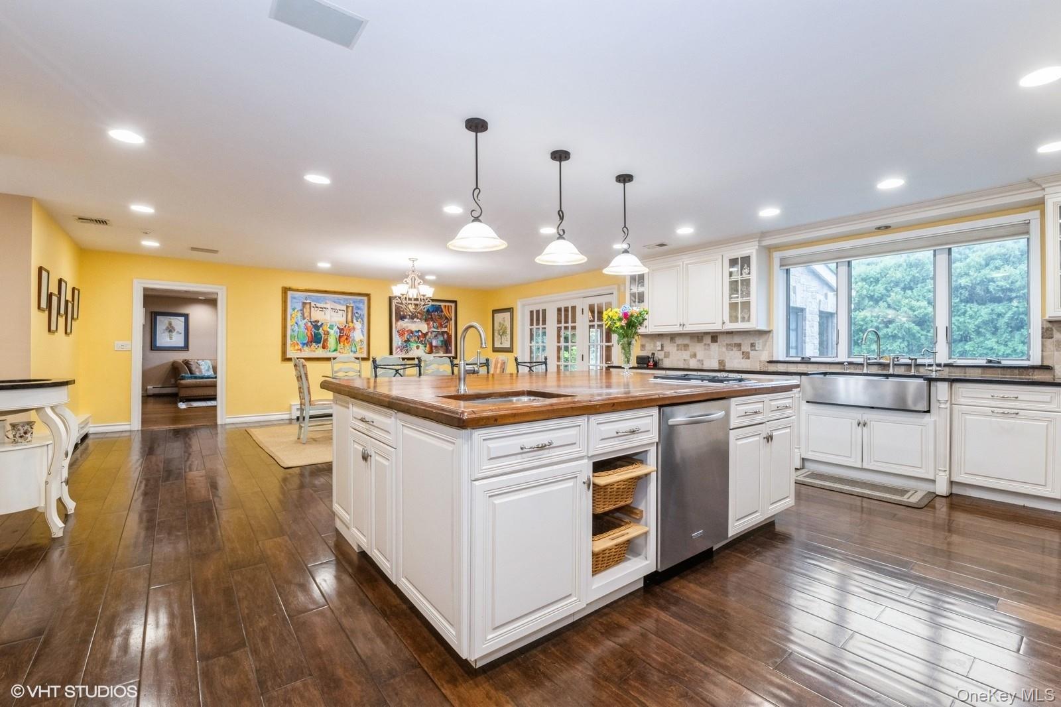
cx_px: 530
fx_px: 442
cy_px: 354
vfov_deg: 77.3
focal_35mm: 15
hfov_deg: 100.4
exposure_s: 1/15
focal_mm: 15
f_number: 14
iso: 1600
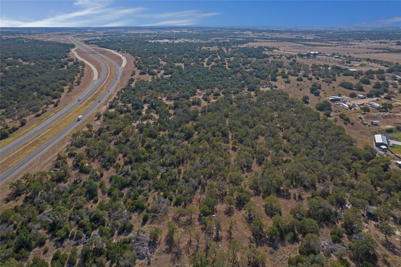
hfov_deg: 78.6
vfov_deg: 57.2
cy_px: 134
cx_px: 200
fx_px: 245
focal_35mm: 22
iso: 130
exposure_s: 1/2500
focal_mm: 8.38
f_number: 2.8
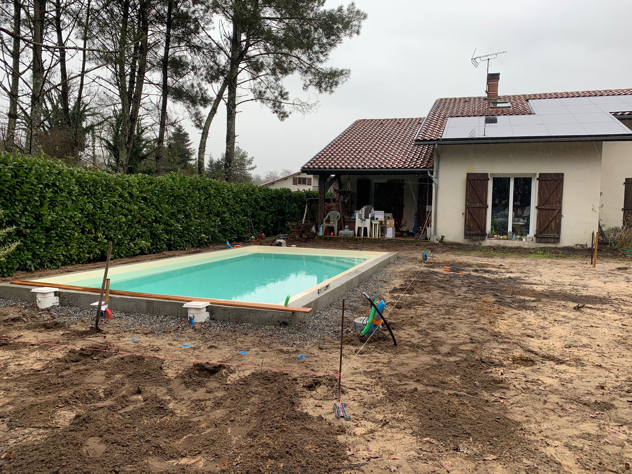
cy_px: 237
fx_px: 475
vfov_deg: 53.1
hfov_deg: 67.3
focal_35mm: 26
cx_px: 316
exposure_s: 1/184
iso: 25
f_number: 1.8
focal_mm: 4.25
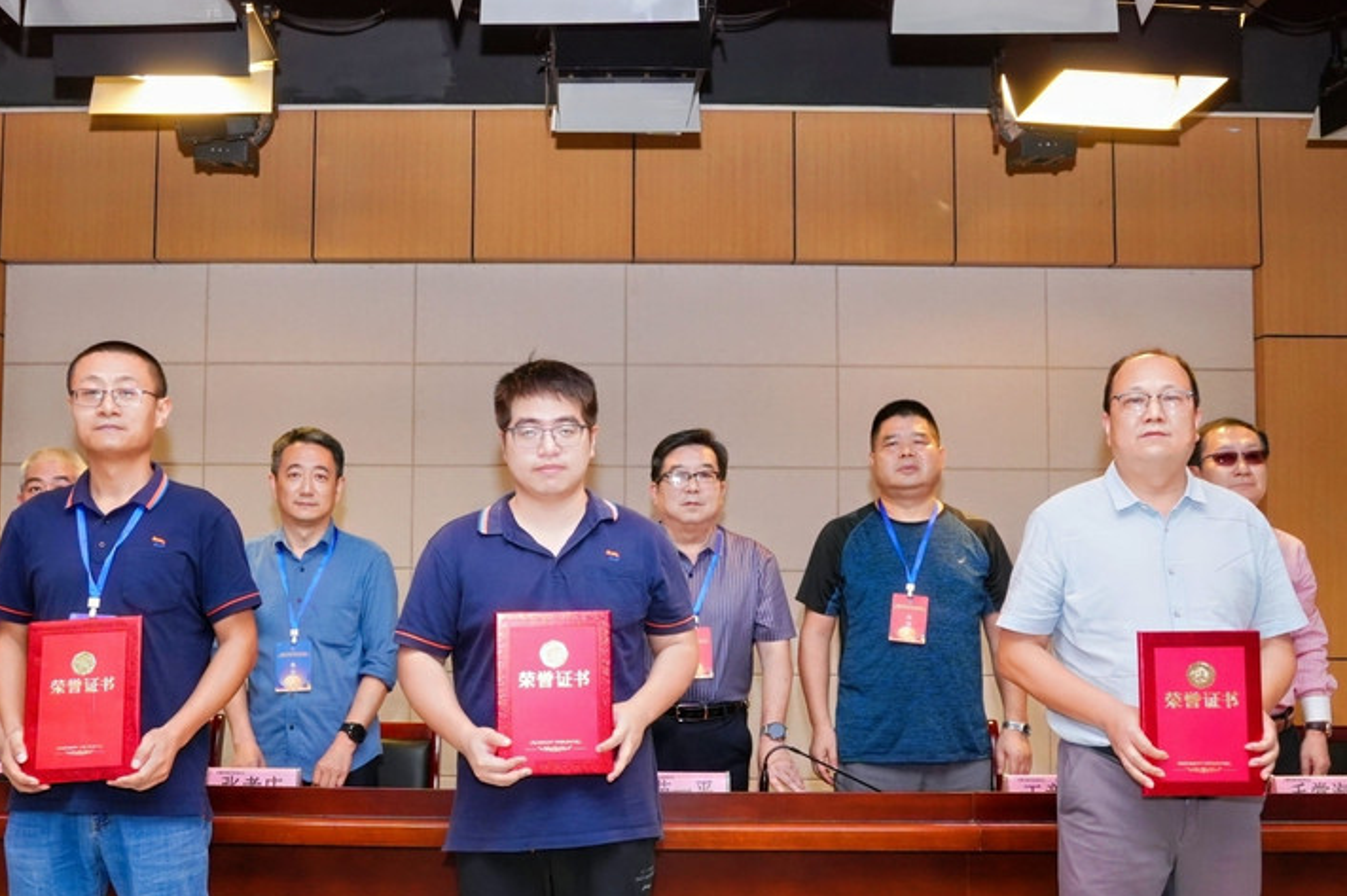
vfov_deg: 36.6
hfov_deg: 53.0
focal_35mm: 36
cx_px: 578
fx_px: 1346
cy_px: 550
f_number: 4
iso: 640
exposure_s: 1/125
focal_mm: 16
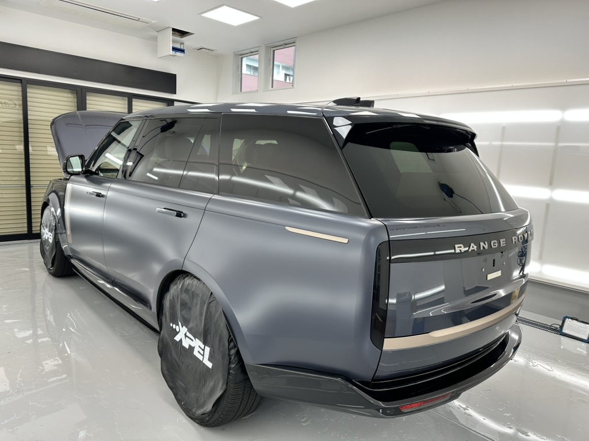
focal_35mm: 24
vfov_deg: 56.8
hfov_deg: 71.6
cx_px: 294
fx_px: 408
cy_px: 220
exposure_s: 1/100
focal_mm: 6.86
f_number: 1.78
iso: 64
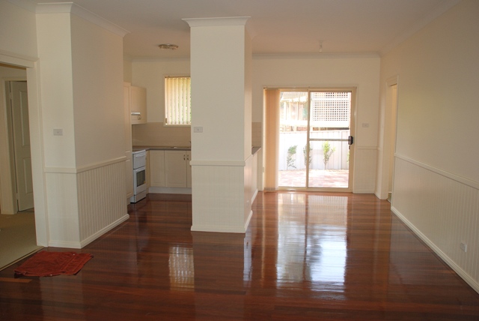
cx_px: 240
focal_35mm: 30
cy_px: 160
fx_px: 400
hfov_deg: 61.9
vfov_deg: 43.7
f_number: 3.8
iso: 200
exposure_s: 1/80
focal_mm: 20
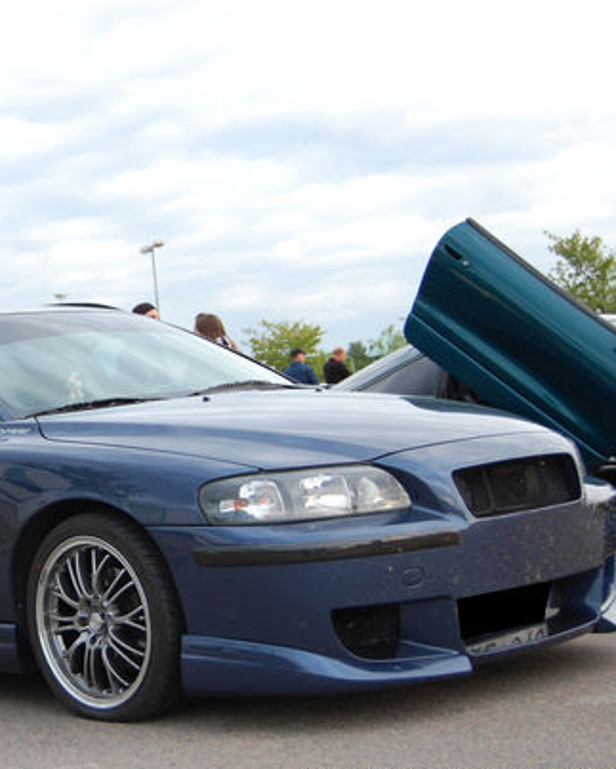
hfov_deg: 22.1
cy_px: 393
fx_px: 1525
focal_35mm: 67
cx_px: 23
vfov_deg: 28.3
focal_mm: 30
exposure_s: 1/80
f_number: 4.5
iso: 400
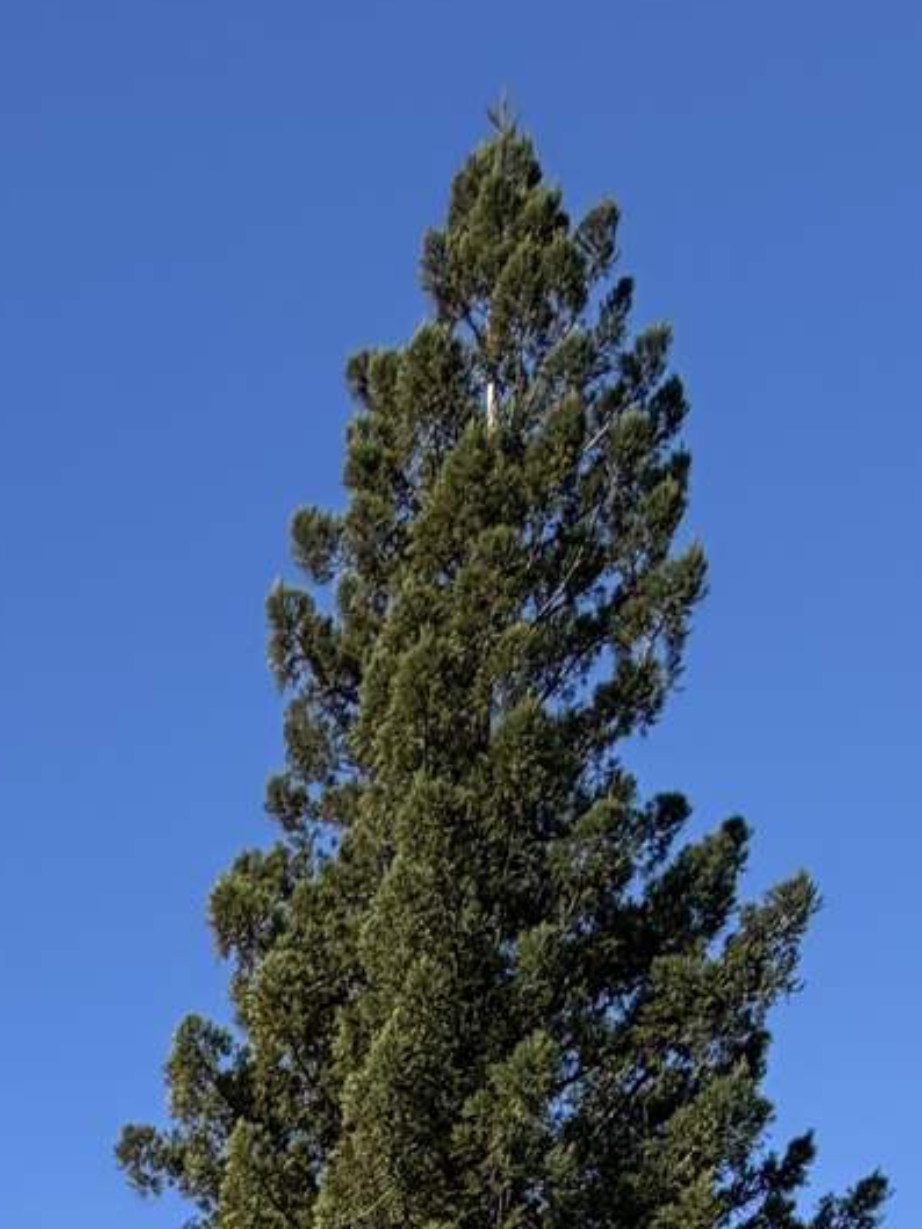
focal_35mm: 61
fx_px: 2165
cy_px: 2530
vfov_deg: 18.4
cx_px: -255
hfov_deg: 21.8
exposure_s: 1/770
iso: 32
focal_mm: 2.22
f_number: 2.2
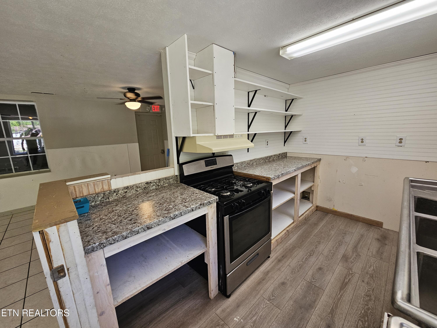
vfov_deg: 89.9
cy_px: 164
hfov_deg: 106.2
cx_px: 218
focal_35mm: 13
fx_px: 164
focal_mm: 2.2
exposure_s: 1/60
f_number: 2.2
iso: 80
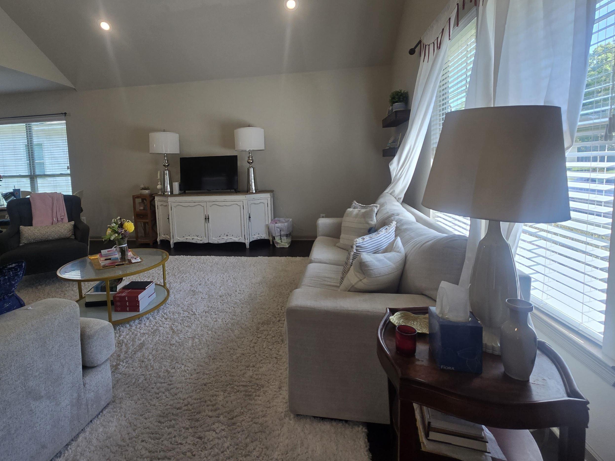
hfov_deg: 94.2
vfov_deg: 77.5
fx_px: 284
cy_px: 193
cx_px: 276
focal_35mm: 16
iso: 50
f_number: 2.2
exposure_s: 1/120
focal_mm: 2.2
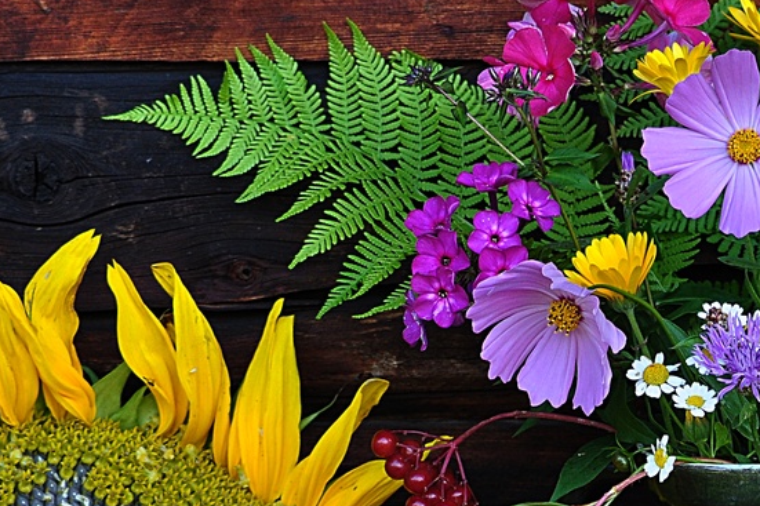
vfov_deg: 5.8
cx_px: 666
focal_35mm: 236
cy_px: 616
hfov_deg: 8.7
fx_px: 4980
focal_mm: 62
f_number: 5.6
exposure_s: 1/125
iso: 400
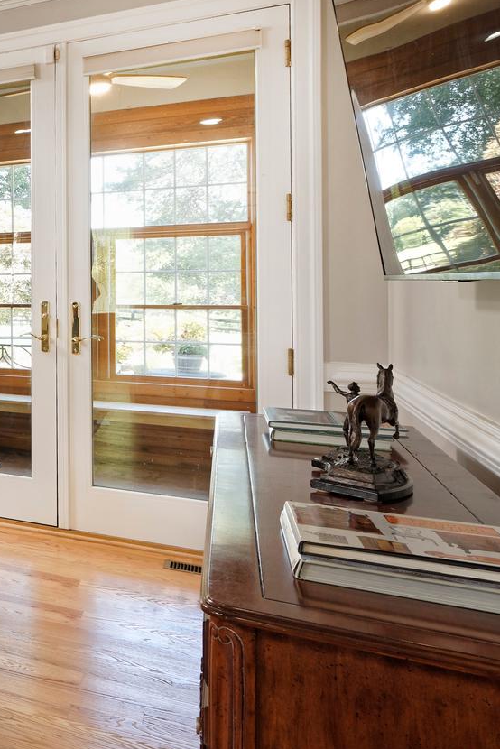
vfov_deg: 51.6
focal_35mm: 37
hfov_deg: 21.9
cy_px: 308
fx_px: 770
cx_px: -403
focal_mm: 15
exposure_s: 1/6
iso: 250
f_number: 10
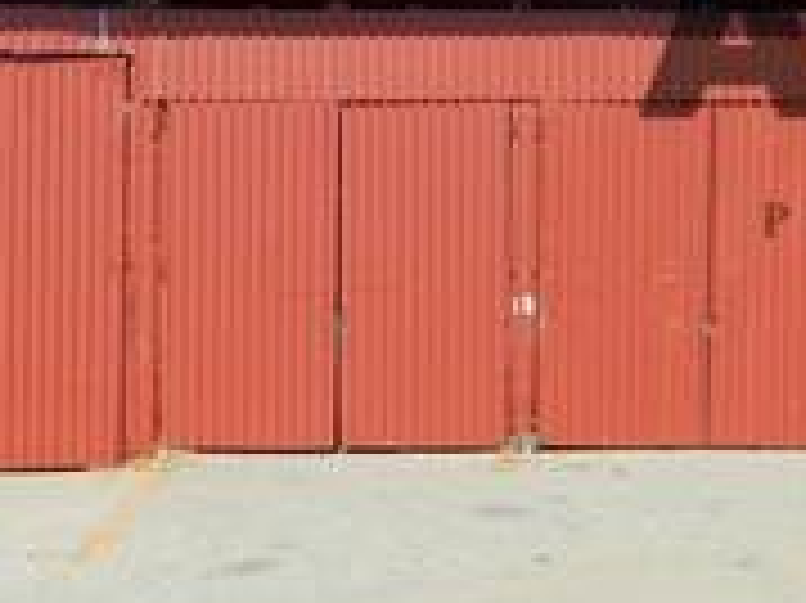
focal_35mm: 70
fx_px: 1629
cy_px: 272
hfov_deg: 27.6
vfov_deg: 21.0
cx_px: 540
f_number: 3.1
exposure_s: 1/1000
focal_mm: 4.5
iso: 80
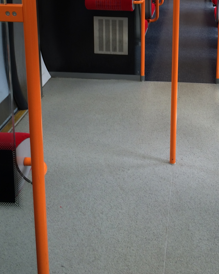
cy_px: 27
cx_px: 153
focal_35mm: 54
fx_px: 437
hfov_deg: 27.9
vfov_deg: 33.0
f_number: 2.2
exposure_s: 1/60
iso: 40
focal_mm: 4.15
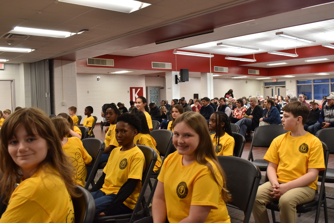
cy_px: 112
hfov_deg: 55.1
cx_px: 167
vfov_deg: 38.4
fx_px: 320
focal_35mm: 34
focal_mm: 23
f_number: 7.1
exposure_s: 1/40
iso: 800
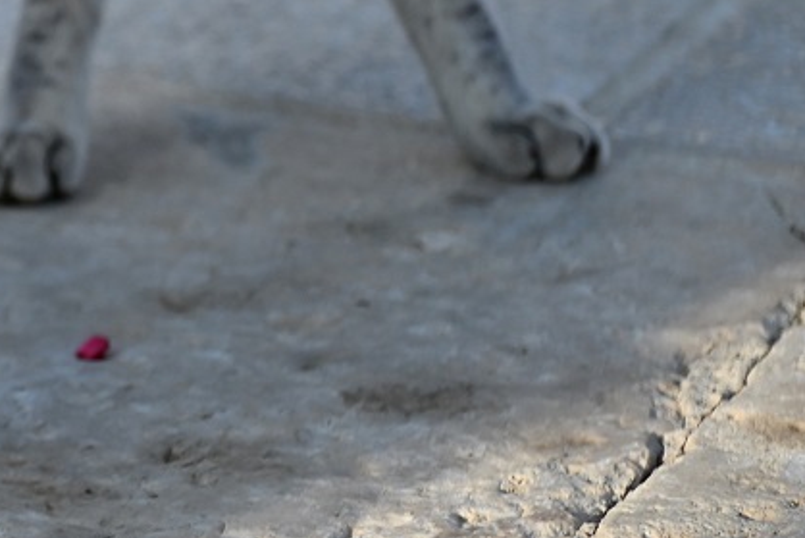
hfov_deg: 5.2
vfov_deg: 3.5
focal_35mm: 395
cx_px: -339
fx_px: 8835
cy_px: -165
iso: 250
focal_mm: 110
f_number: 4.5
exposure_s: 1/1250
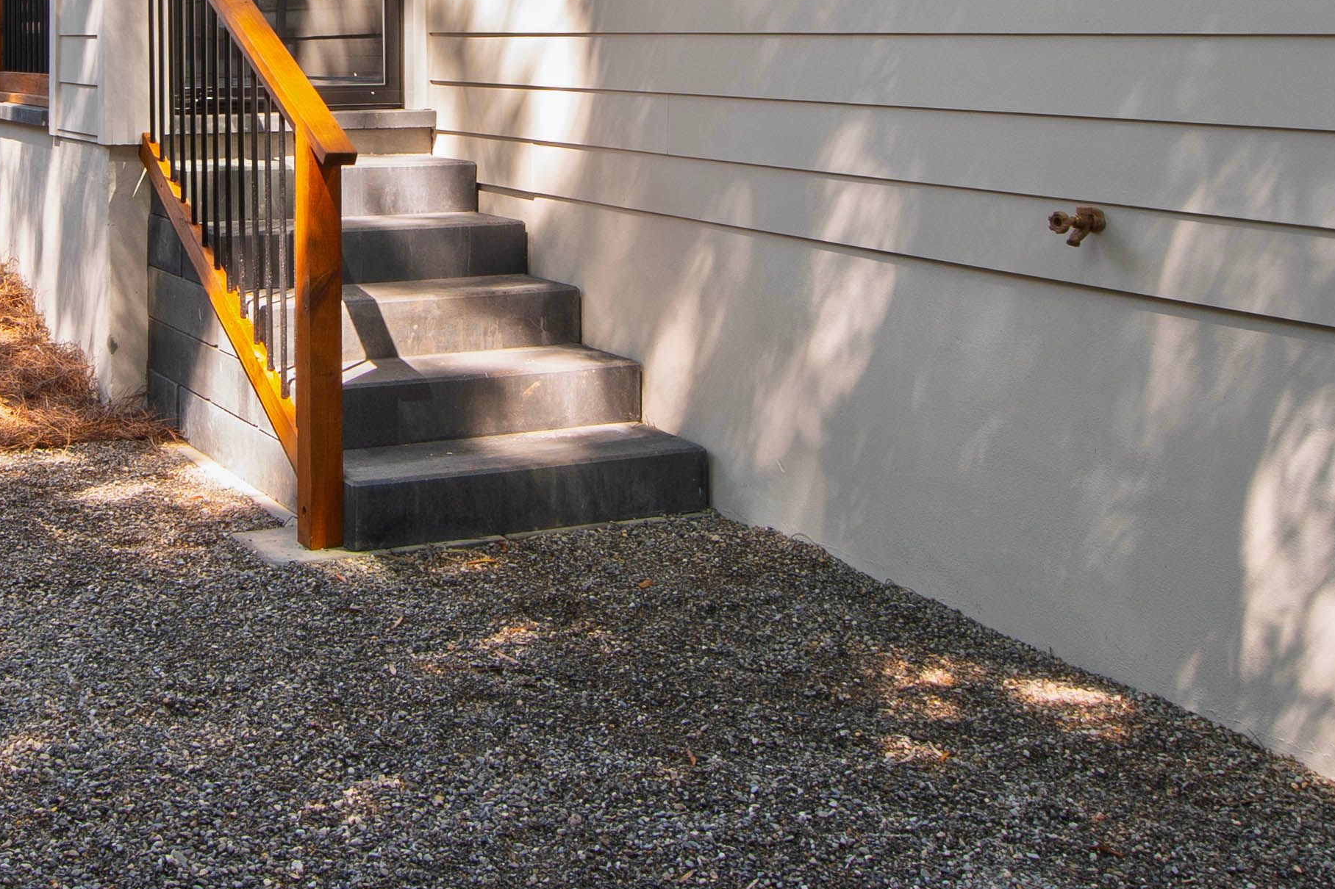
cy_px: 54
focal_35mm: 46
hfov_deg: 41.7
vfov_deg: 27.9
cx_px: 358
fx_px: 1705
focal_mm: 10
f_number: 8
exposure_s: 1/15
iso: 100
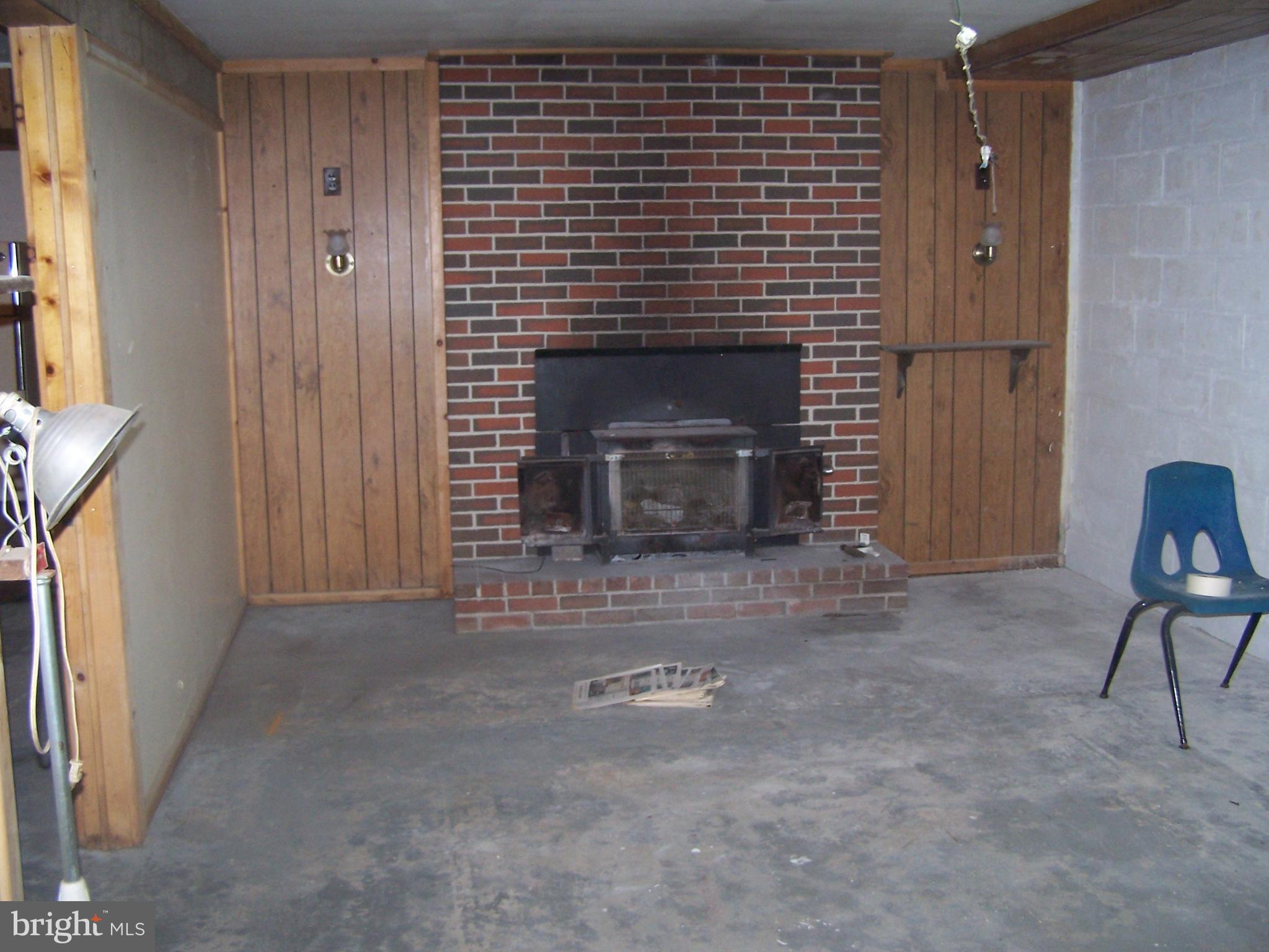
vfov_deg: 37.7
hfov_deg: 49.0
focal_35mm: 38
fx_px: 1393
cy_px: 476
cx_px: 634
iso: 140
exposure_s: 1/60
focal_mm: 6.3
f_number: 2.8
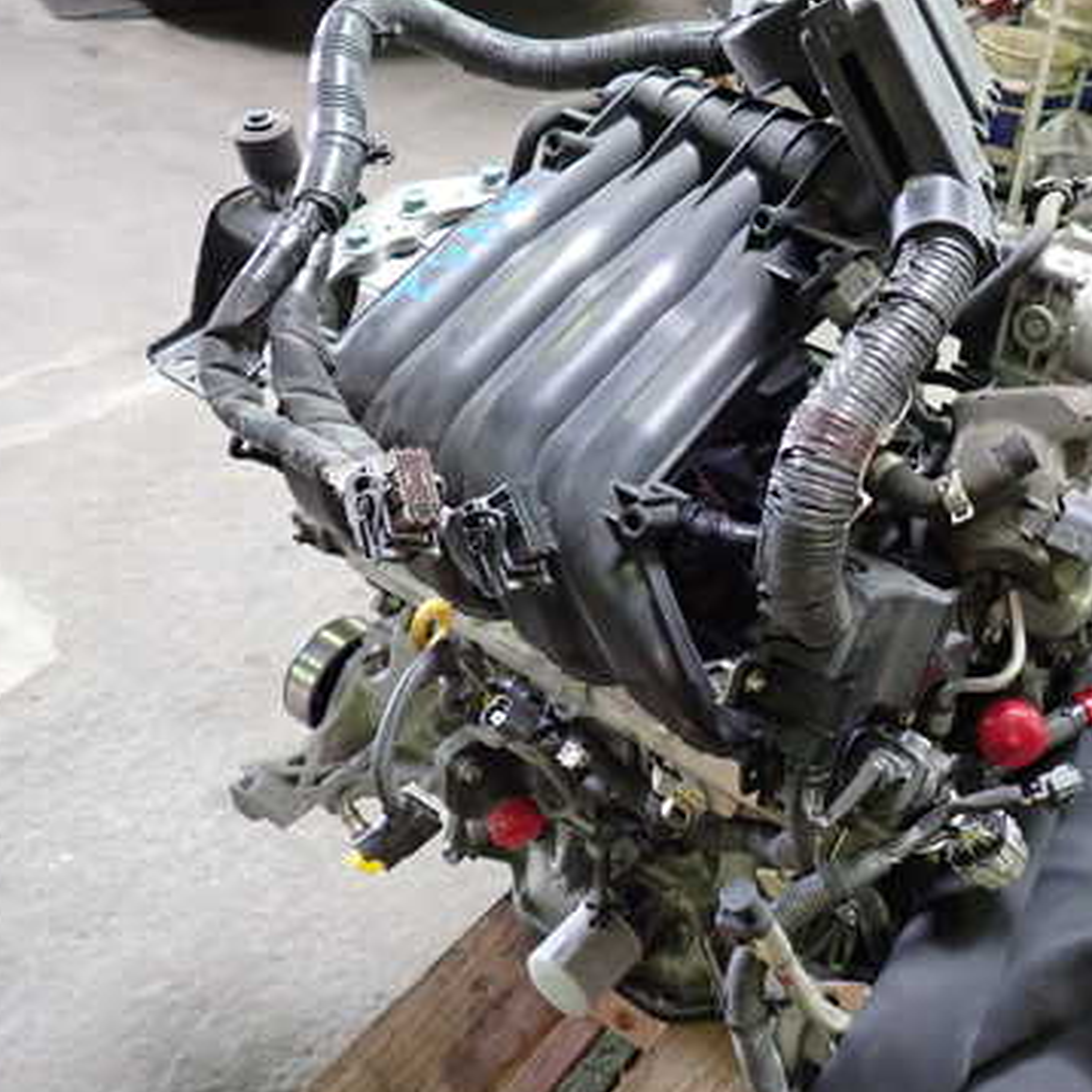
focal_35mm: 37
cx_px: 769
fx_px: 1321
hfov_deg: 44.0
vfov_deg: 44.9
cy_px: 525
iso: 400
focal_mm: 4.5
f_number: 2
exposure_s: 1/30
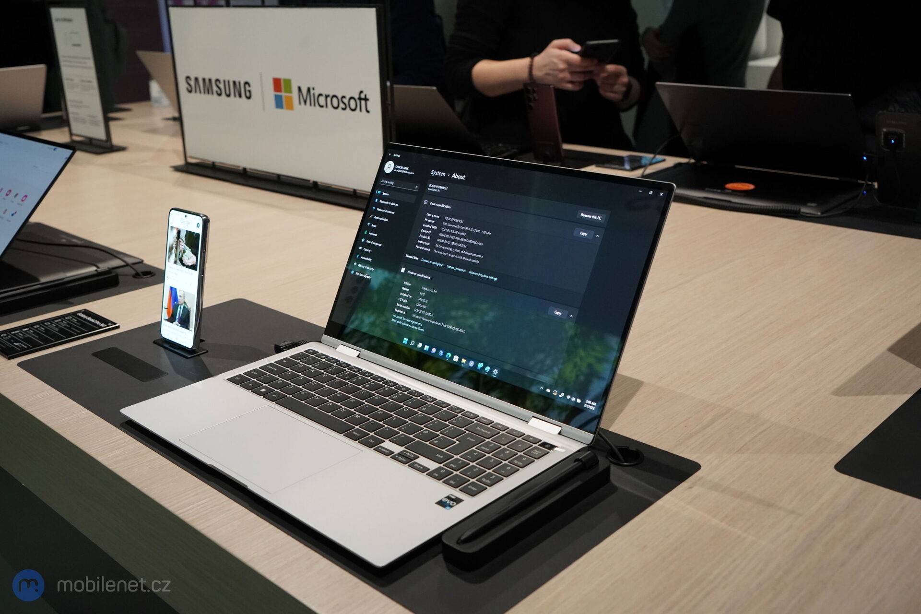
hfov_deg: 54.4
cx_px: 460
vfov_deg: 37.9
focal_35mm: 35
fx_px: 895
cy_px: 307
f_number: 6.3
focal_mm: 35
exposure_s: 1/160
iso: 5000
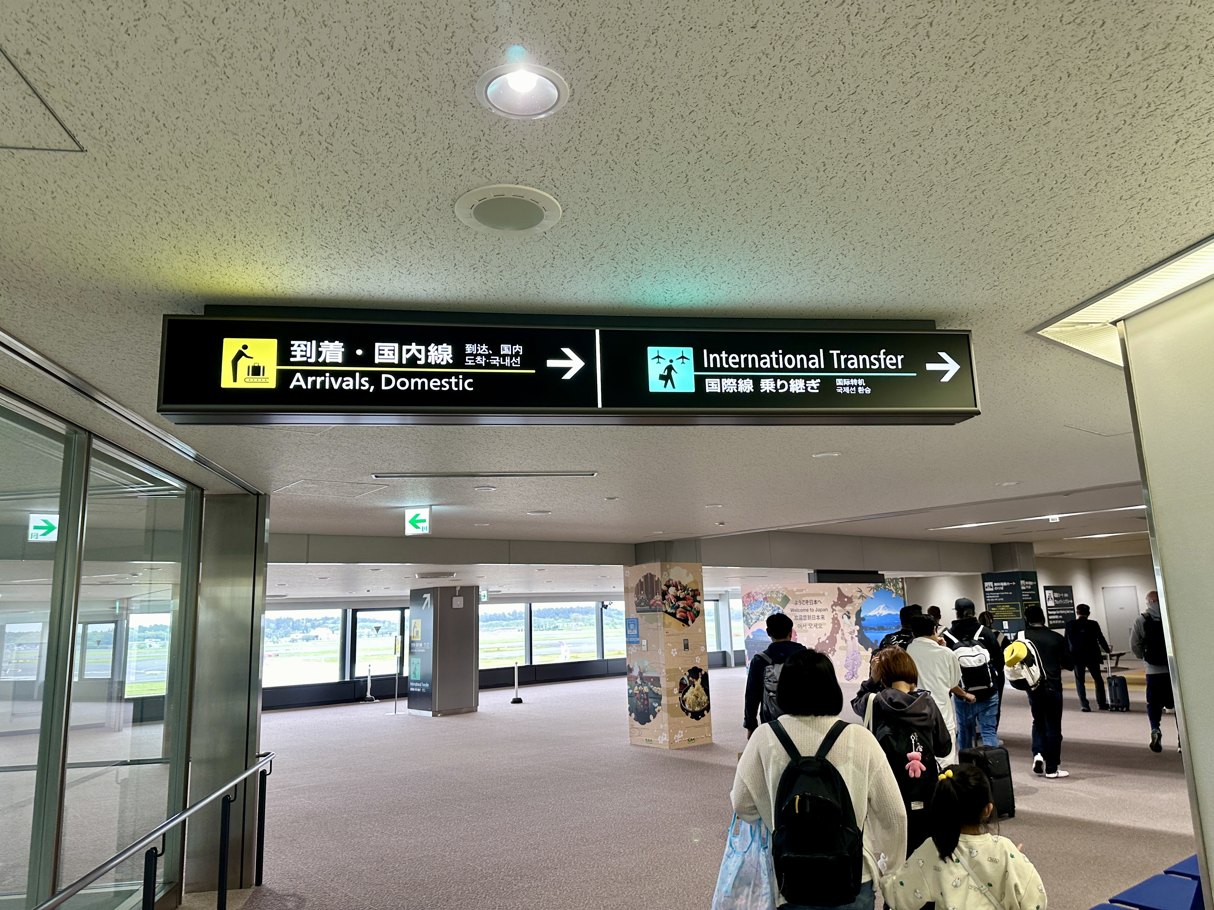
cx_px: 607
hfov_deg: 71.6
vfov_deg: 56.8
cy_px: 455
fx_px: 842
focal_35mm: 24
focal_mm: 6.86
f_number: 1.78
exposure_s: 1/50
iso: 125
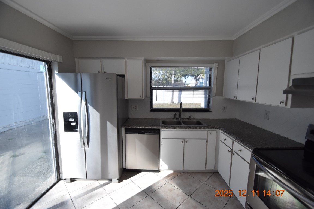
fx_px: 131
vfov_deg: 77.3
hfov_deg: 100.4
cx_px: 157
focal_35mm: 15
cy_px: 104
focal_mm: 10
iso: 800
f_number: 3.5
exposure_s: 1/3000
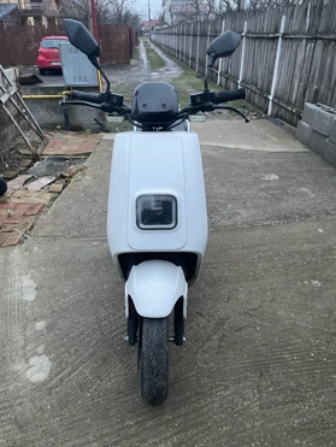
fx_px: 362
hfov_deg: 49.8
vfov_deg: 63.4
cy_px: 218
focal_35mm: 28
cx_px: 171
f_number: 1.6
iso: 160
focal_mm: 4.2
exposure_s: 1/60
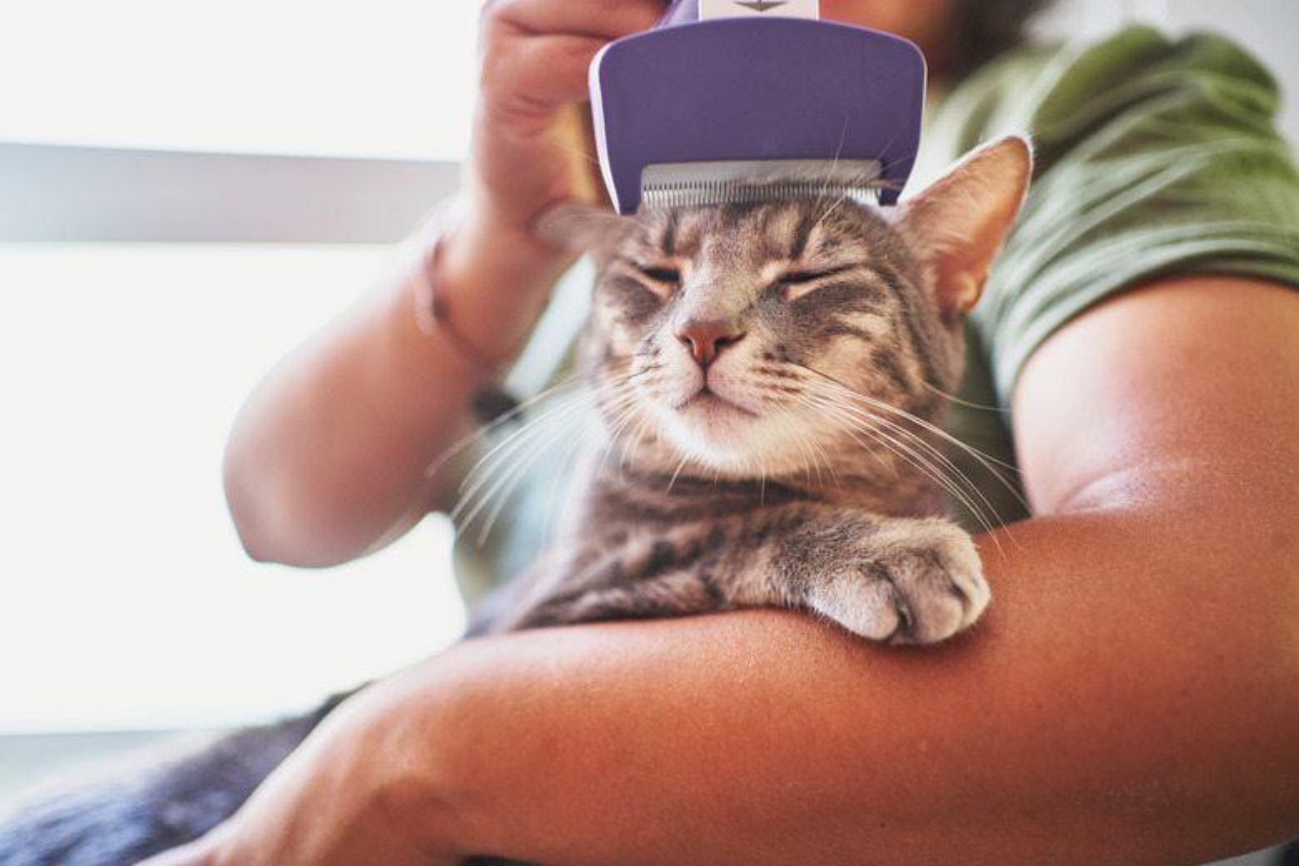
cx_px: 650
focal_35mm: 35
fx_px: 1263
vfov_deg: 37.9
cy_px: 433
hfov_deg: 54.4
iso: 500
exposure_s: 1/160
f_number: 1.8
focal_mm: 35
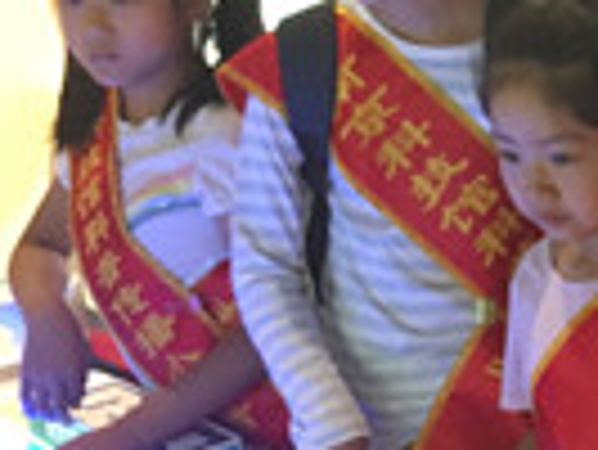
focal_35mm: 109
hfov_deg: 16.6
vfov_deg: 13.5
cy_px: 52
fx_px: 1885
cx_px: 859
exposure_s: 1/17
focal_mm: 4.15
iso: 400
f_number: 2.2
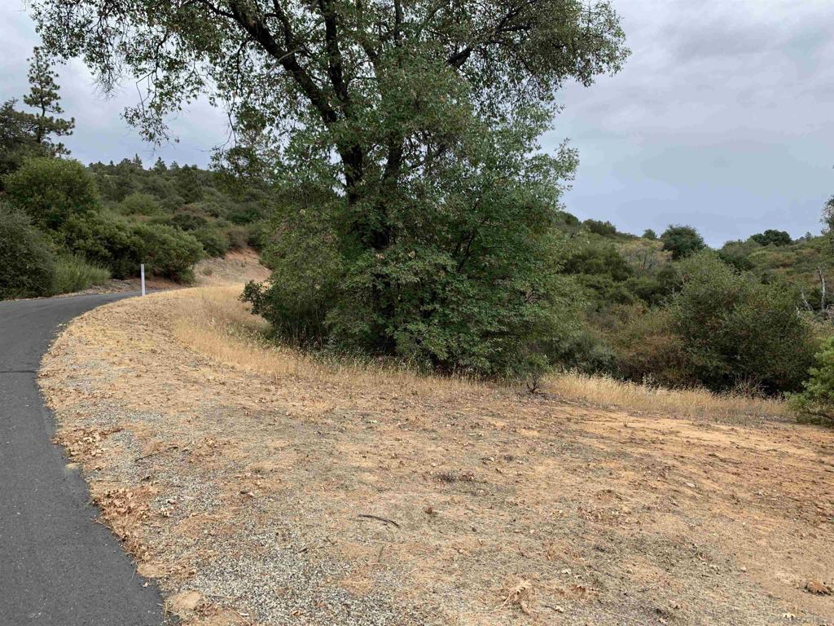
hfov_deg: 67.3
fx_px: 626
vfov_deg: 53.1
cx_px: 417
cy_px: 313
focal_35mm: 26
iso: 25
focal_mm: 4.25
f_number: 1.8
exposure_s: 1/1220
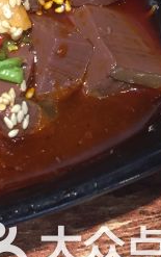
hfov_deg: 14.6
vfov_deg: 21.8
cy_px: -63
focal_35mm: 87
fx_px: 609
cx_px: -34
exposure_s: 1/33
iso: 160
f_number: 2.2
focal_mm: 4.15
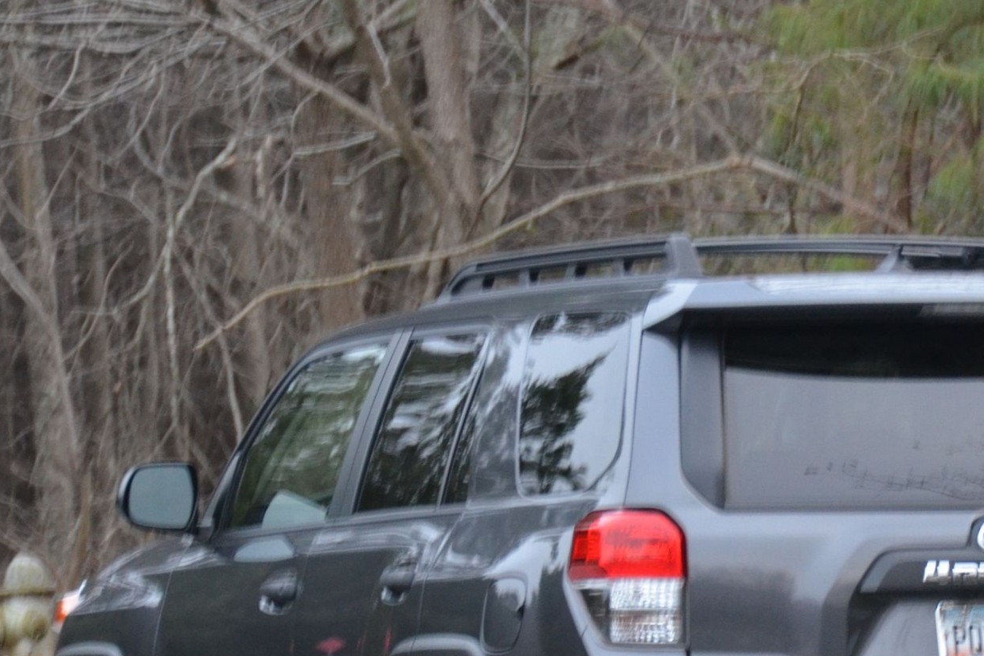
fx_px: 8692
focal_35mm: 318
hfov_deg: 6.5
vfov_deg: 4.3
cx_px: 770
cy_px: 608
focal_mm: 105
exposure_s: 1/40
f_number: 5.3
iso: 1600
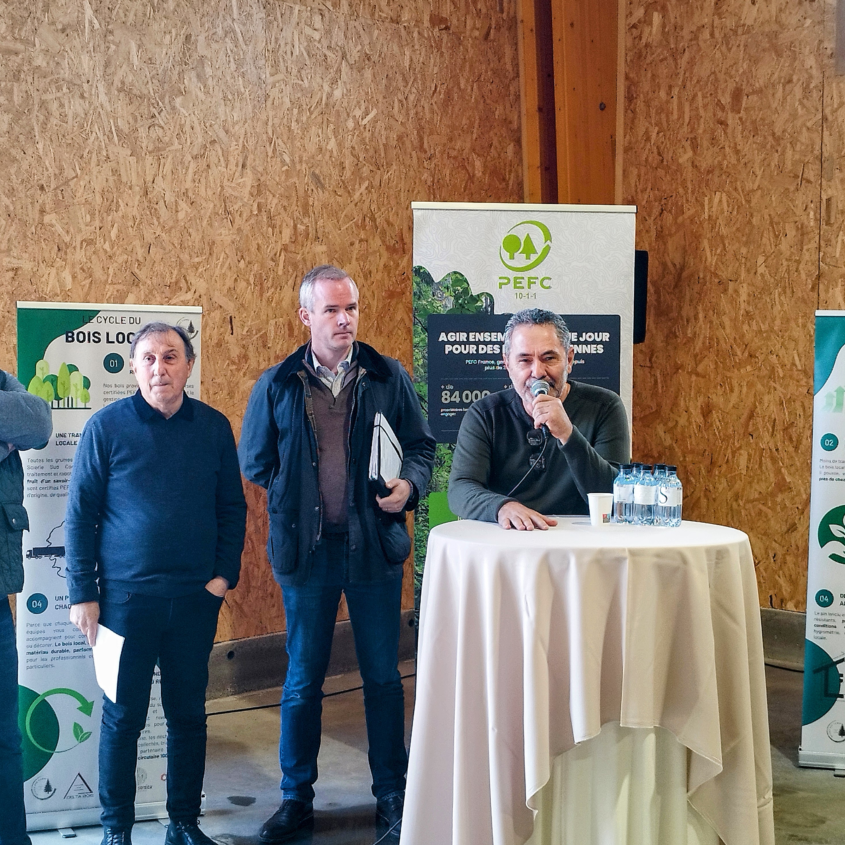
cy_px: 416
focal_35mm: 30
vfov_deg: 54.0
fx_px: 829
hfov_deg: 54.0
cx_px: 437
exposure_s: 1/50
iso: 120
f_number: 1.89
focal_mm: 5.95
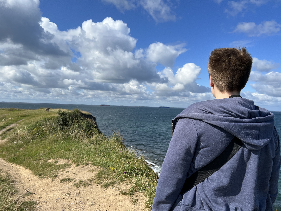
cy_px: 106
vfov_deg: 53.1
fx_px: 211
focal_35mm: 26
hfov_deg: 67.3
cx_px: 140
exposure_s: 1/5882
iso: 50
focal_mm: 5.7
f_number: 1.5
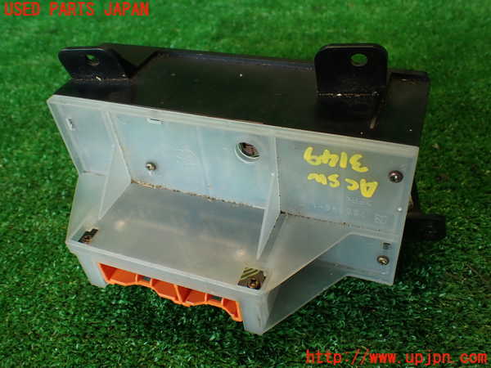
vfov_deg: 44.2
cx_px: 246
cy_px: 184
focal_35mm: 32
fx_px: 454
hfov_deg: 56.8
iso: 200
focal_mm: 5.79
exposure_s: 1/60
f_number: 2.4
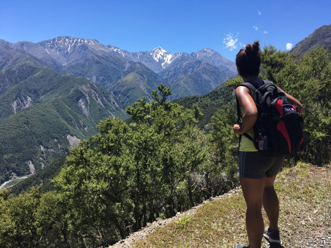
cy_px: 124
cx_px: 166
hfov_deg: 61.7
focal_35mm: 29
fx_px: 277
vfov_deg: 48.2
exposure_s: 1/1221
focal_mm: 4.15
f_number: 2.2
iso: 25
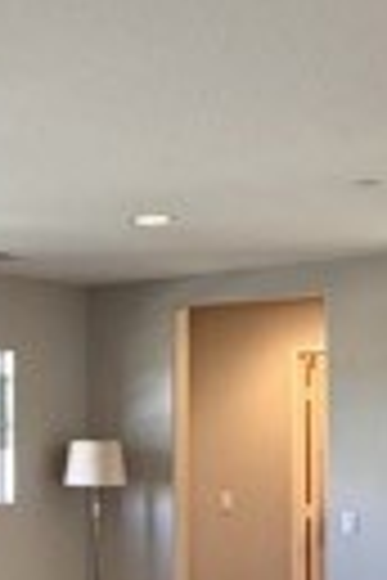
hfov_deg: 17.6
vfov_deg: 27.8
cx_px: -135
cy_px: 414
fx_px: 1161
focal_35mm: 72
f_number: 2.2
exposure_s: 1/120
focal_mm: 2.22
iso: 160
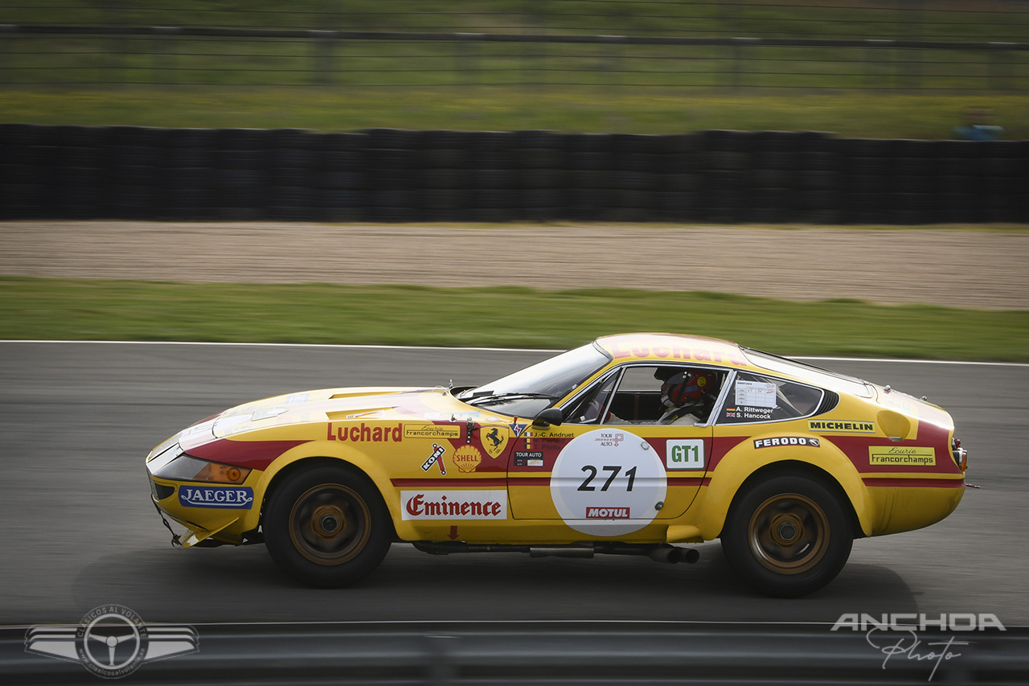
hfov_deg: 19.5
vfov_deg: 13.0
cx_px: 514
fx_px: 3001
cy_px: 343
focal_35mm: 105
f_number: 16
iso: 250
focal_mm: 70
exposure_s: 1/100
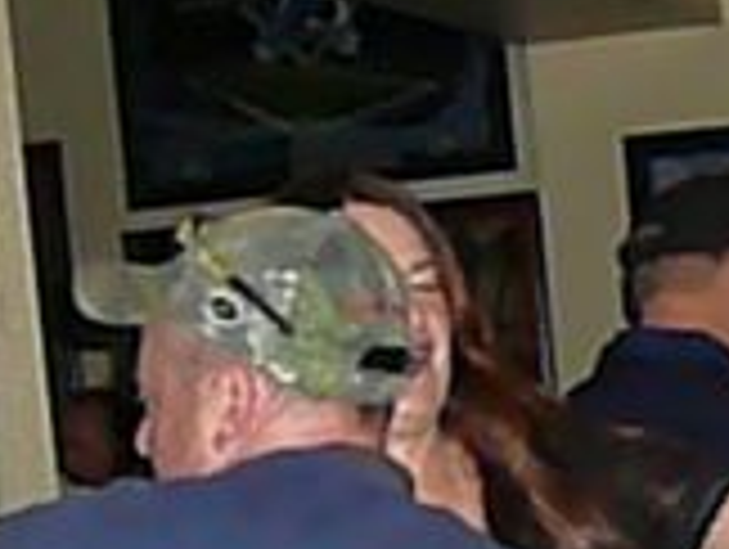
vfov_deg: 10.7
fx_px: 2911
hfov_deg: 13.6
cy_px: 540
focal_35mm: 138
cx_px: 1040
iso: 800
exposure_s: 1/30
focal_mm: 5.2
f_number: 2.8
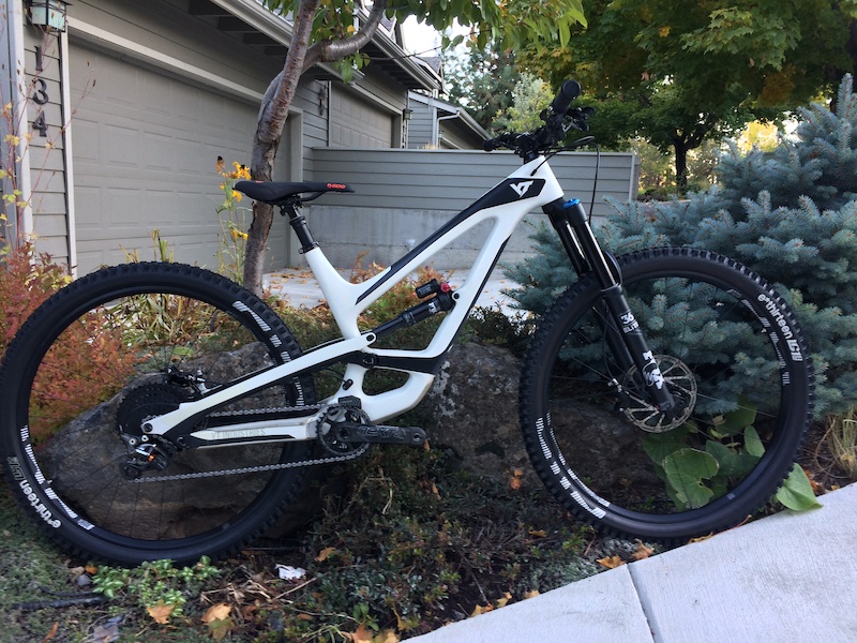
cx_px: 428
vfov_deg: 48.2
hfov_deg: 61.7
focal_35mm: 29
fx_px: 718
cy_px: 322
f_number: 2.2
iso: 32
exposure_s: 1/30
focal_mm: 4.15
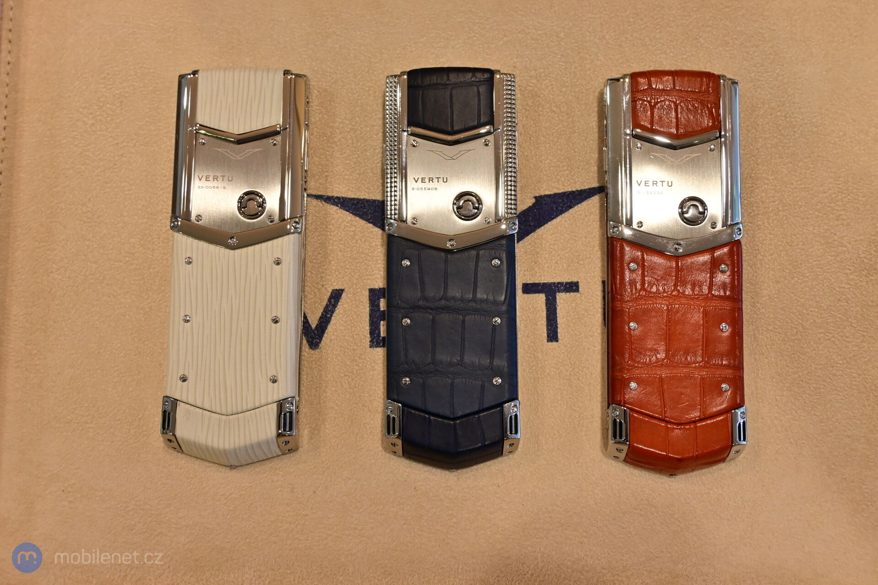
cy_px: 292
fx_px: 951
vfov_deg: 34.2
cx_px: 439
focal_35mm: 39
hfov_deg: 49.6
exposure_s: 1/100
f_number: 5
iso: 400
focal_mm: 26
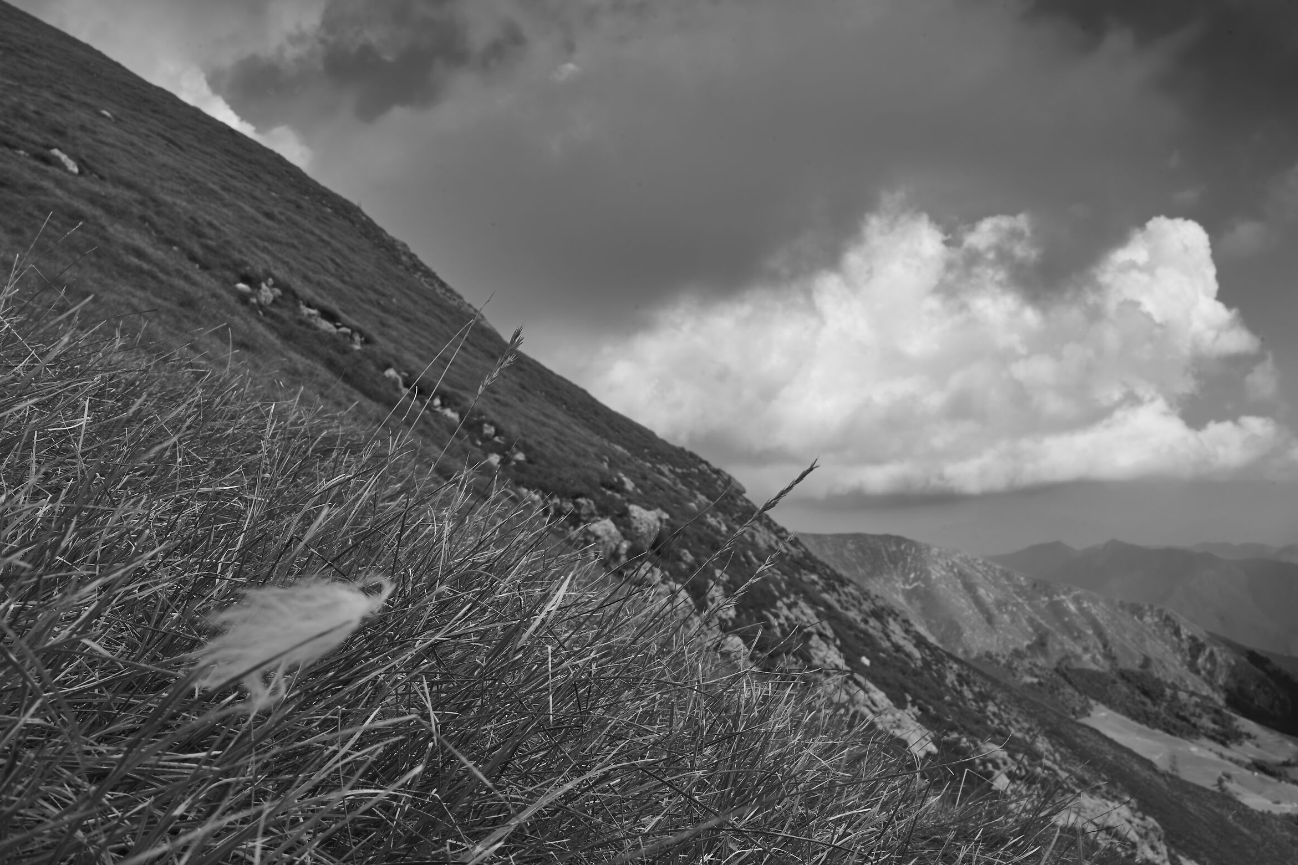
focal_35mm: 41
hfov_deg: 47.4
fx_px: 1478
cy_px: 422
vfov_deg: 32.6
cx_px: 658
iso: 100
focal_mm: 40
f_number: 22
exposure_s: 1/25
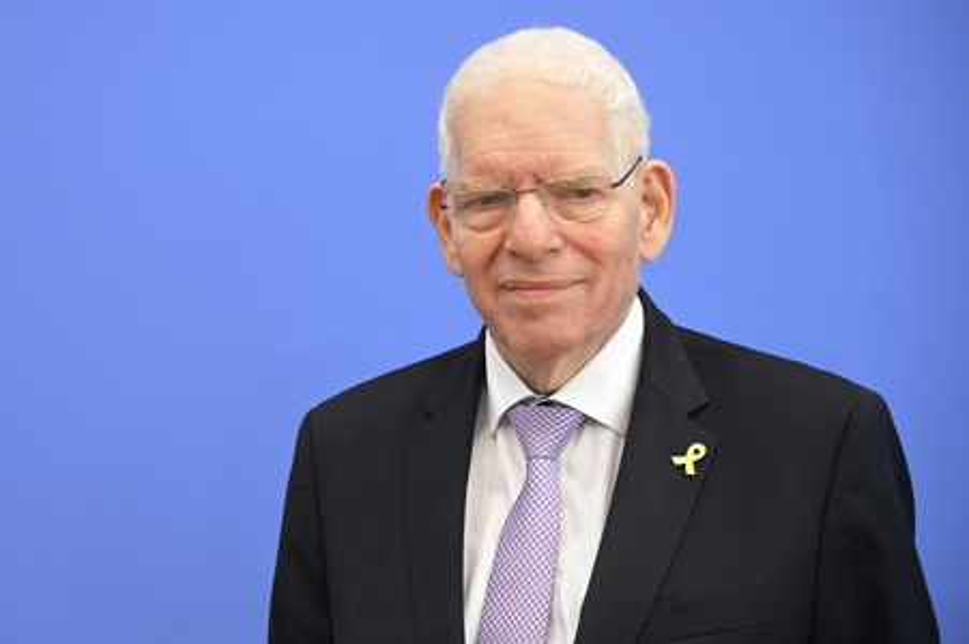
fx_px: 2474
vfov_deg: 14.8
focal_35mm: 92
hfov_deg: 22.2
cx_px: 484
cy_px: 322
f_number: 4
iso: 3200
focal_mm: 92
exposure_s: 1/400
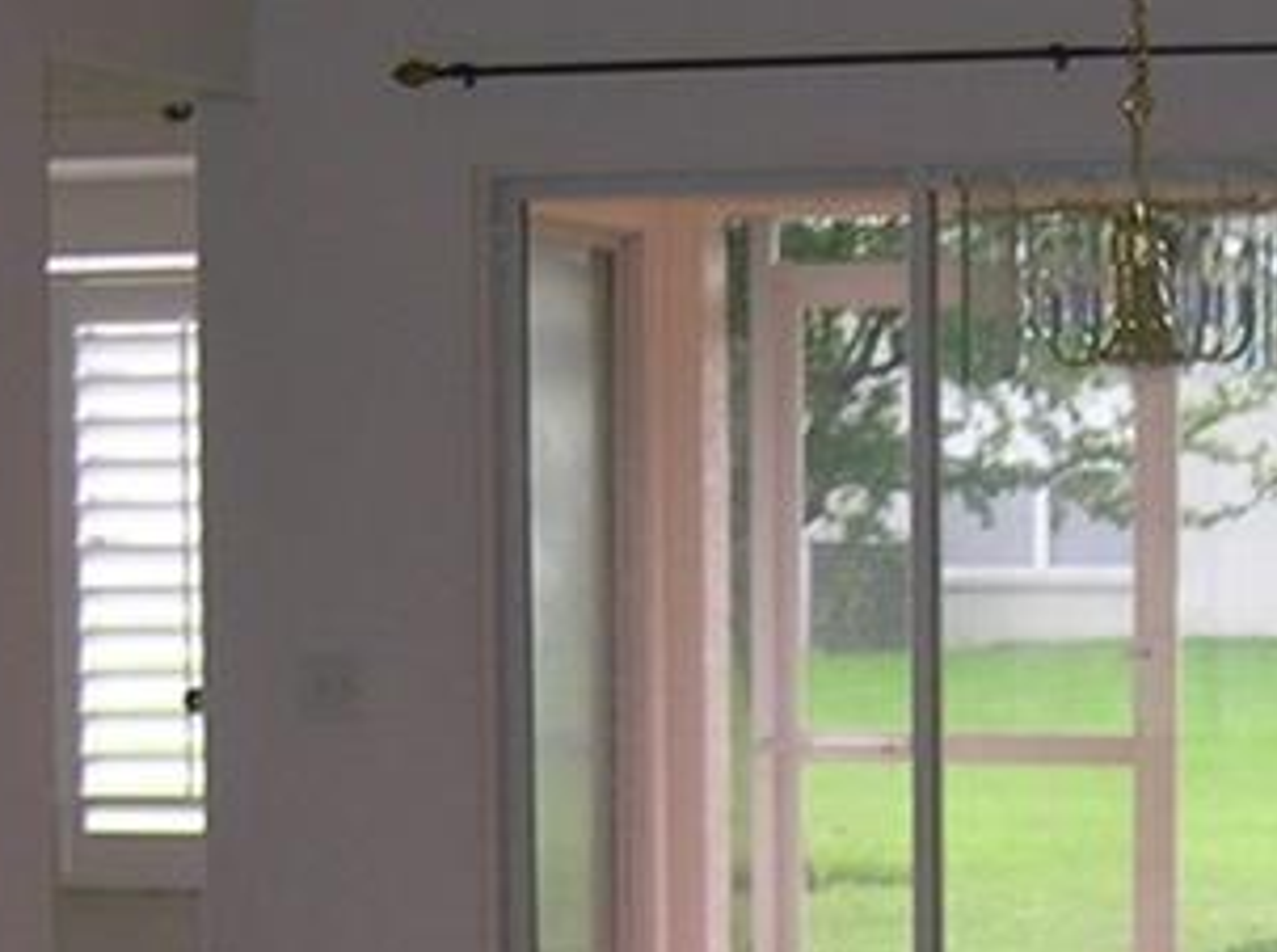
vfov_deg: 12.7
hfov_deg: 17.1
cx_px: 881
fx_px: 4234
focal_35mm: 115
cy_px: 832
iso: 51
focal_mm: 5.7
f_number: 2.9
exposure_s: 1/30
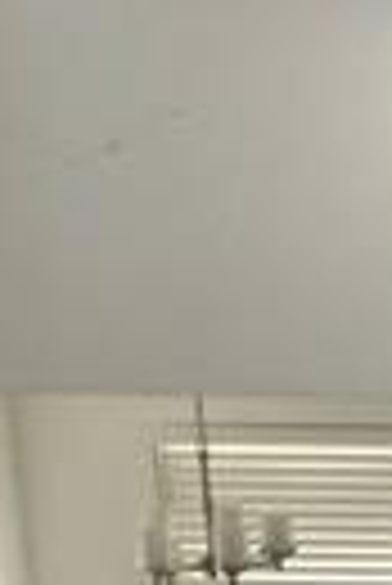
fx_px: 2183
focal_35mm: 134
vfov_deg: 14.5
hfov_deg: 9.3
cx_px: 897
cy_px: 806
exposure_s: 1/15
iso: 50
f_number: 1.8
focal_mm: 3.99
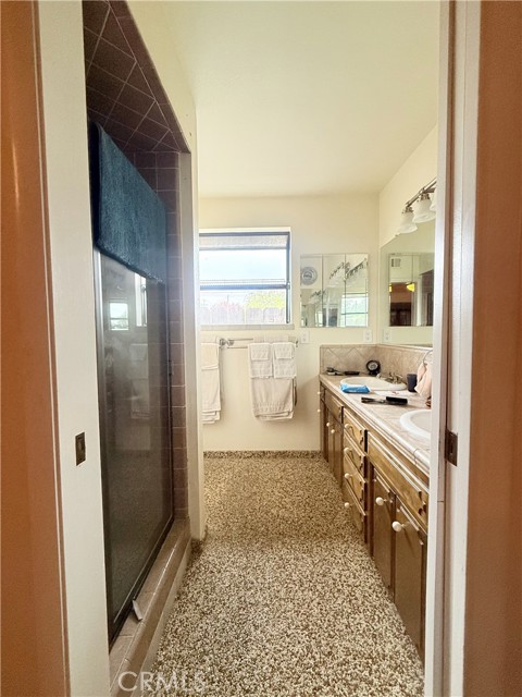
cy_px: 348
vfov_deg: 102.1
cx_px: 261
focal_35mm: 14
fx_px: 281
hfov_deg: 85.7
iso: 320
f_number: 2.2
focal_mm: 2.22
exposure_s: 1/60
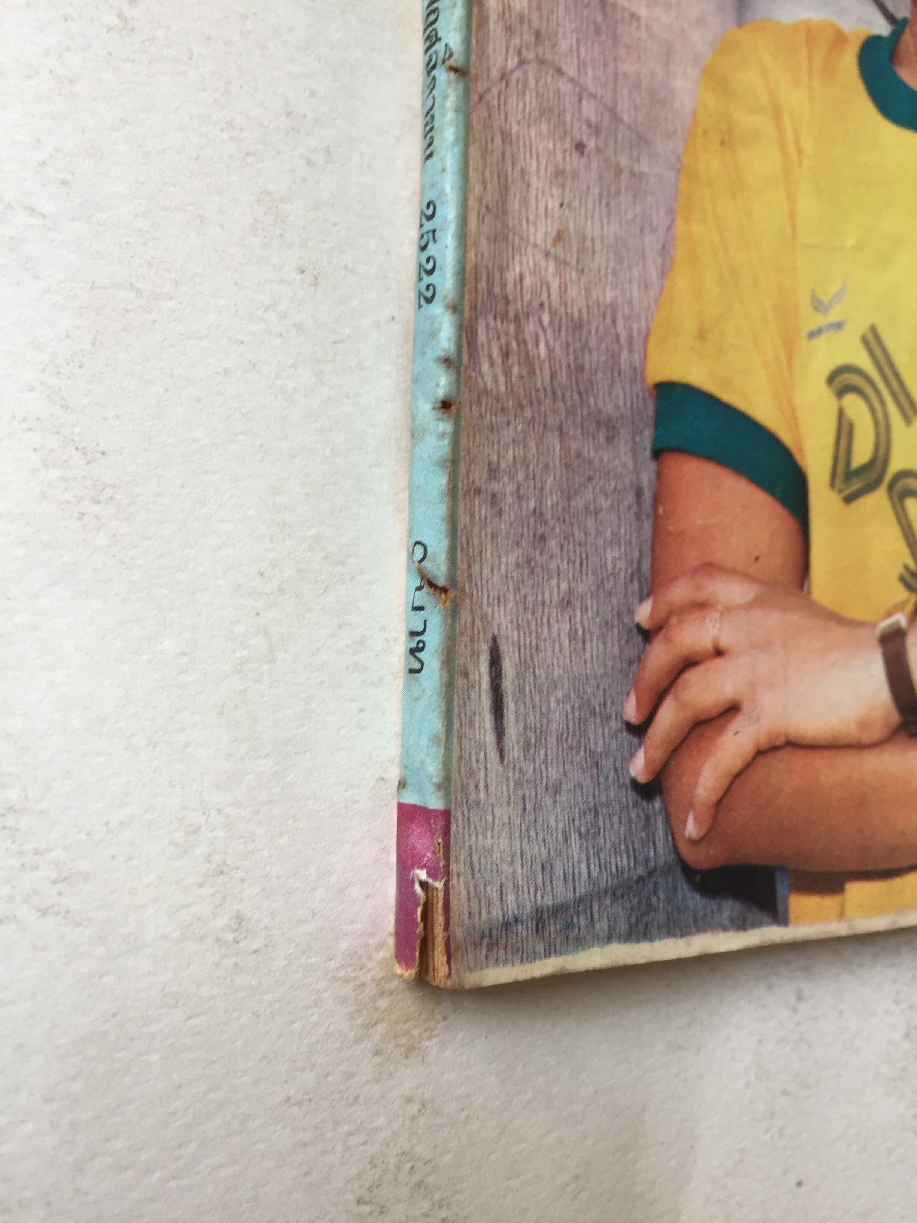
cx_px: 458
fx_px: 1024
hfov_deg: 48.2
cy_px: 612
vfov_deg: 61.7
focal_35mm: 29
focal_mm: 4.15
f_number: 2.2
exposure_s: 1/50
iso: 40
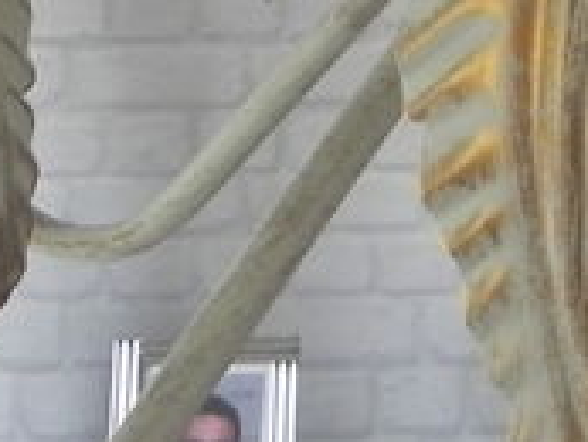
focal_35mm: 150
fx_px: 2550
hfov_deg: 12.6
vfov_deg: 9.3
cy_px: -411
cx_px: 833
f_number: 2.8
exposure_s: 1/37.7
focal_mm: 4.6
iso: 160
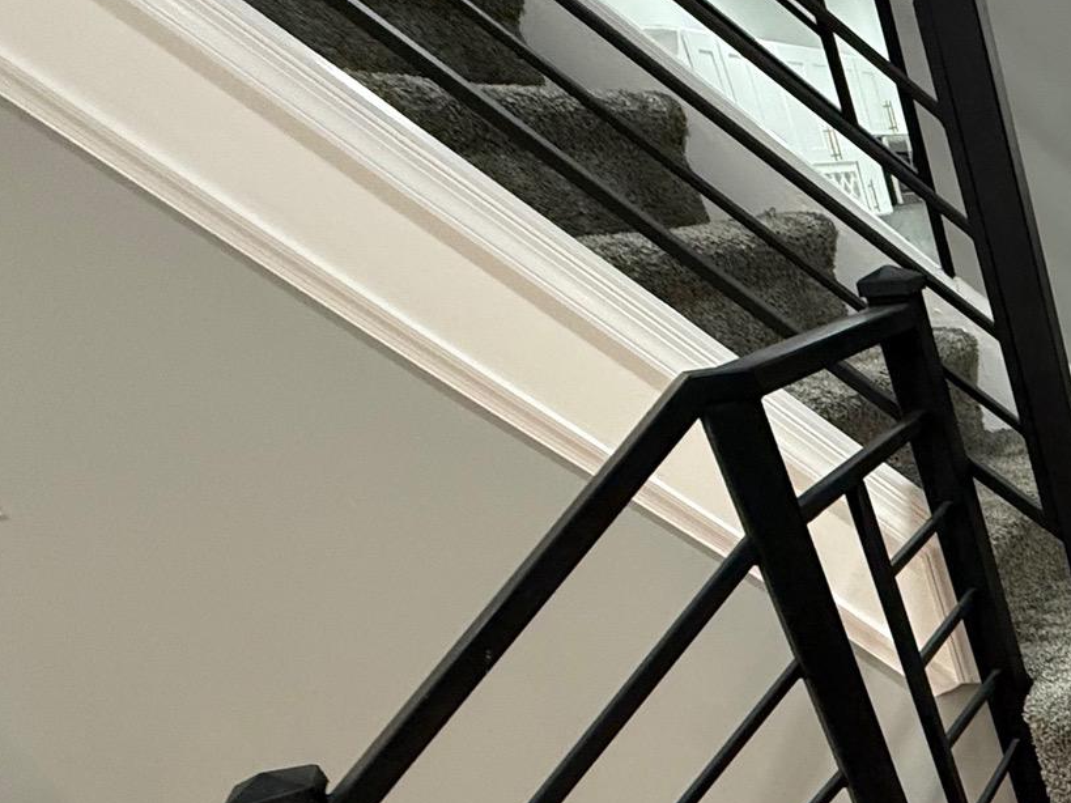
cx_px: 1309
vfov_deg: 36.2
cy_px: 820
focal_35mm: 35
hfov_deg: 38.0
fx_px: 1083
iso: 500
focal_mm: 2.22
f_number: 2.2
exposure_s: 1/60
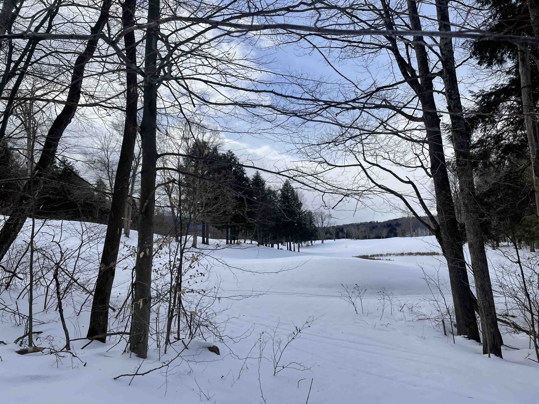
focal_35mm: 26
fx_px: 405
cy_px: 202
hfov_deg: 67.3
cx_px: 270
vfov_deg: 53.1
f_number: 1.6
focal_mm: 4.2
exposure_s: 1/5556
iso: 32
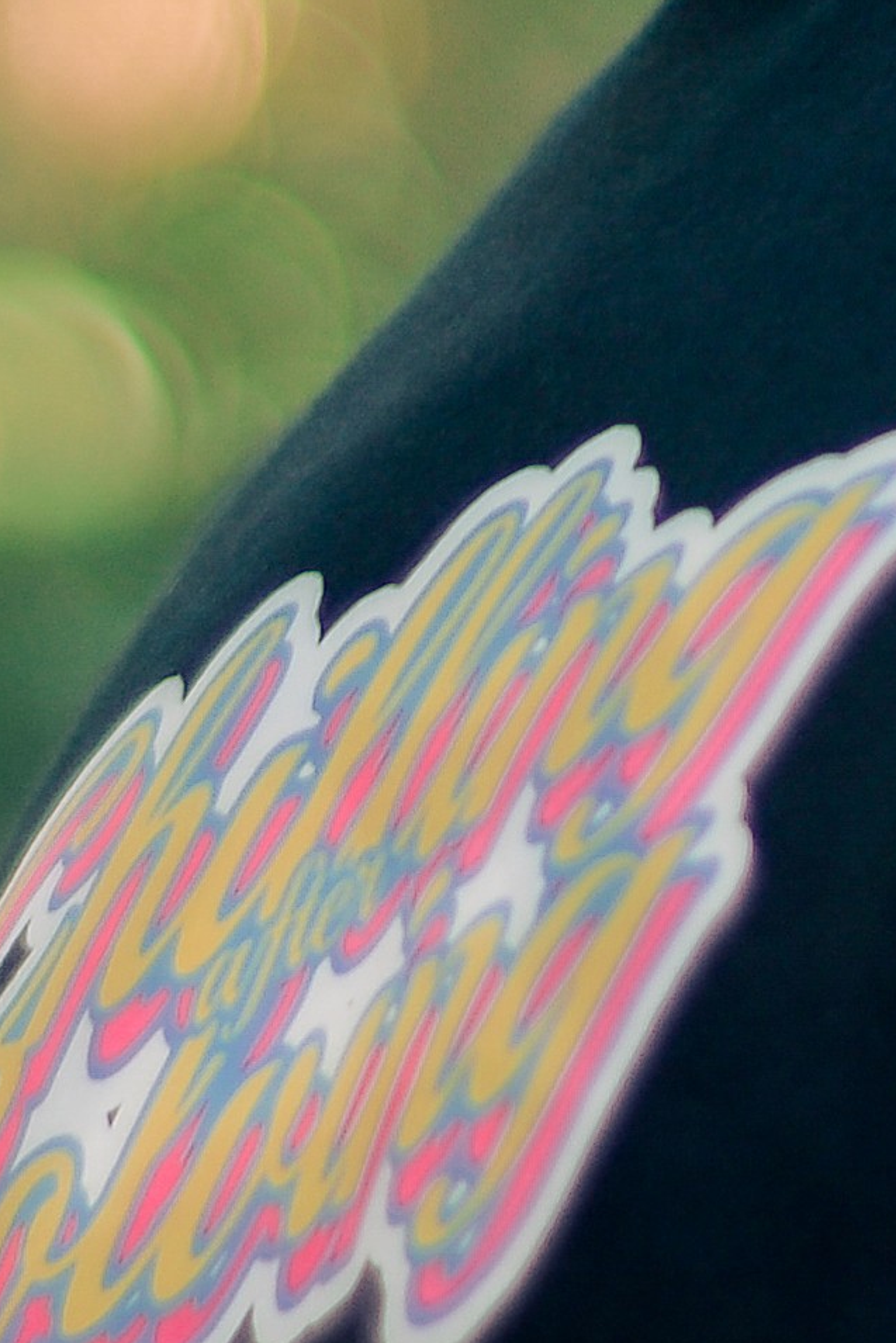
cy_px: -946
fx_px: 17576
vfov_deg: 4.3
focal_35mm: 471
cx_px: 1257
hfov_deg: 2.9
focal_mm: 50
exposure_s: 1/160
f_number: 1.8
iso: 100
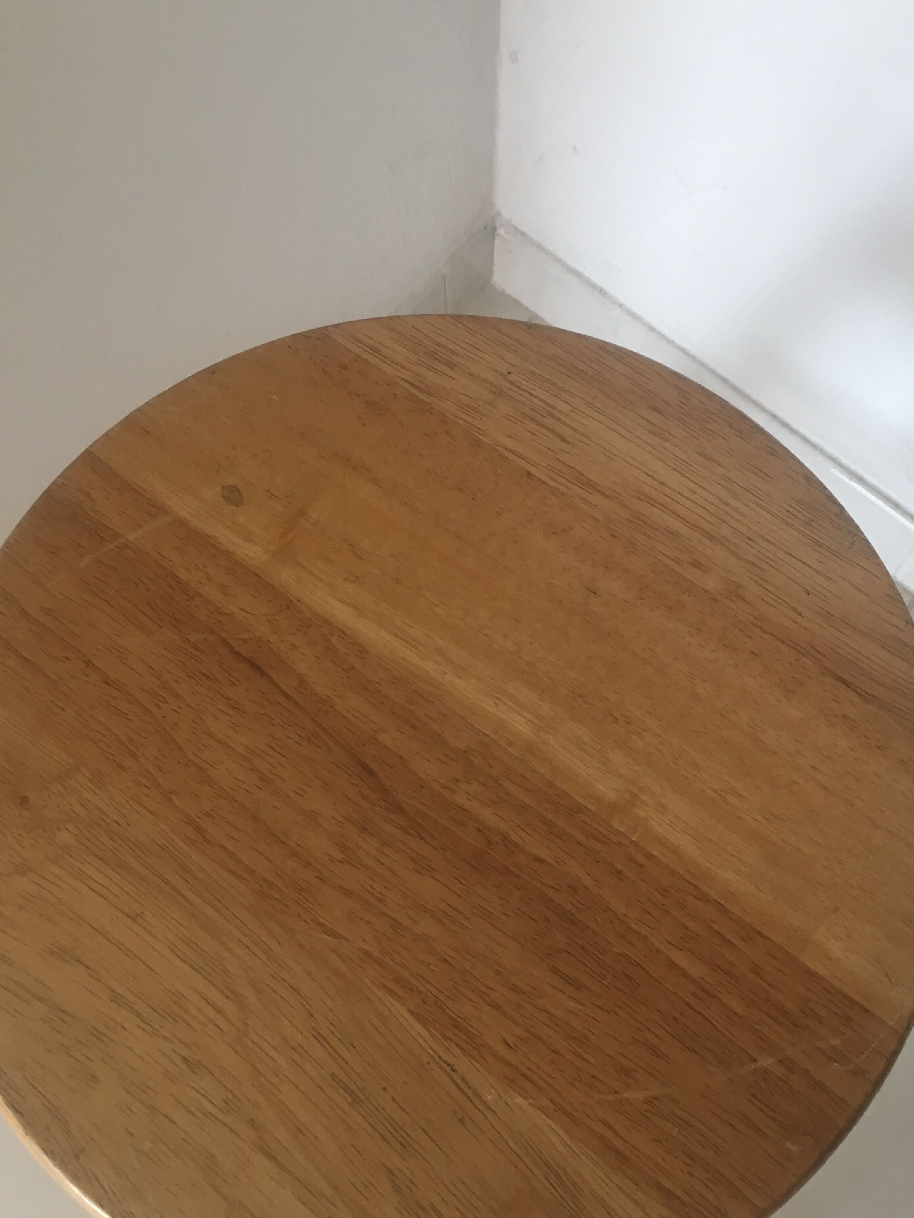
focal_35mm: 38
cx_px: 520
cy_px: 671
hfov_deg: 37.7
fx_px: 1338
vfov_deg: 48.9
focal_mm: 4.15
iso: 50
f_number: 2.2
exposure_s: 1/30
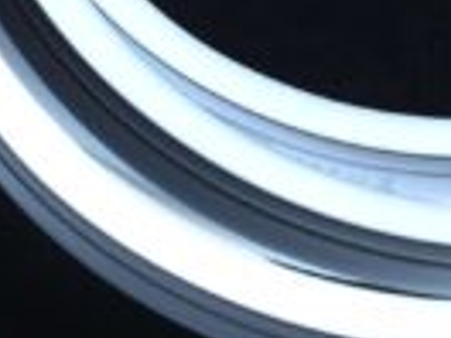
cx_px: 376
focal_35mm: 75
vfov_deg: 17.9
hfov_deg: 25.4
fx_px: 977
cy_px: -142
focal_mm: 6.3
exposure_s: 1/2000
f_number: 1.7
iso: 50
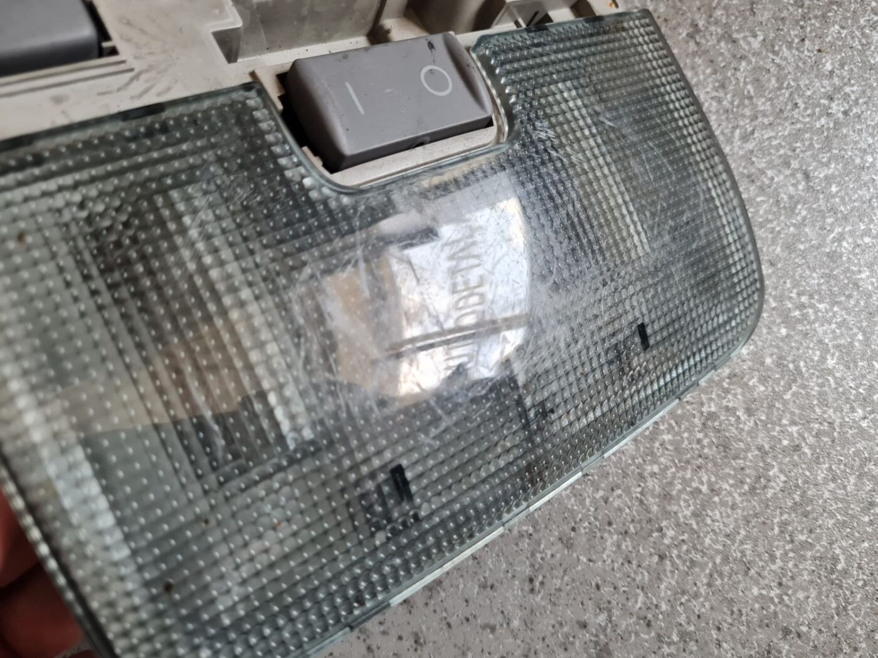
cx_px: 439
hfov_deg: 67.3
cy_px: 329
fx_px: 659
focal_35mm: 26
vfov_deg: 53.1
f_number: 1.8
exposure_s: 1/100
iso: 160
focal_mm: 5.4
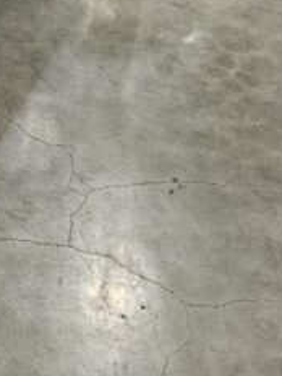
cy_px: -245
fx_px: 1151
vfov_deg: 16.3
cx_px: -203
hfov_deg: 12.8
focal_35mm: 106
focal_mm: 5
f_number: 1.8
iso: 320
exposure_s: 1/120
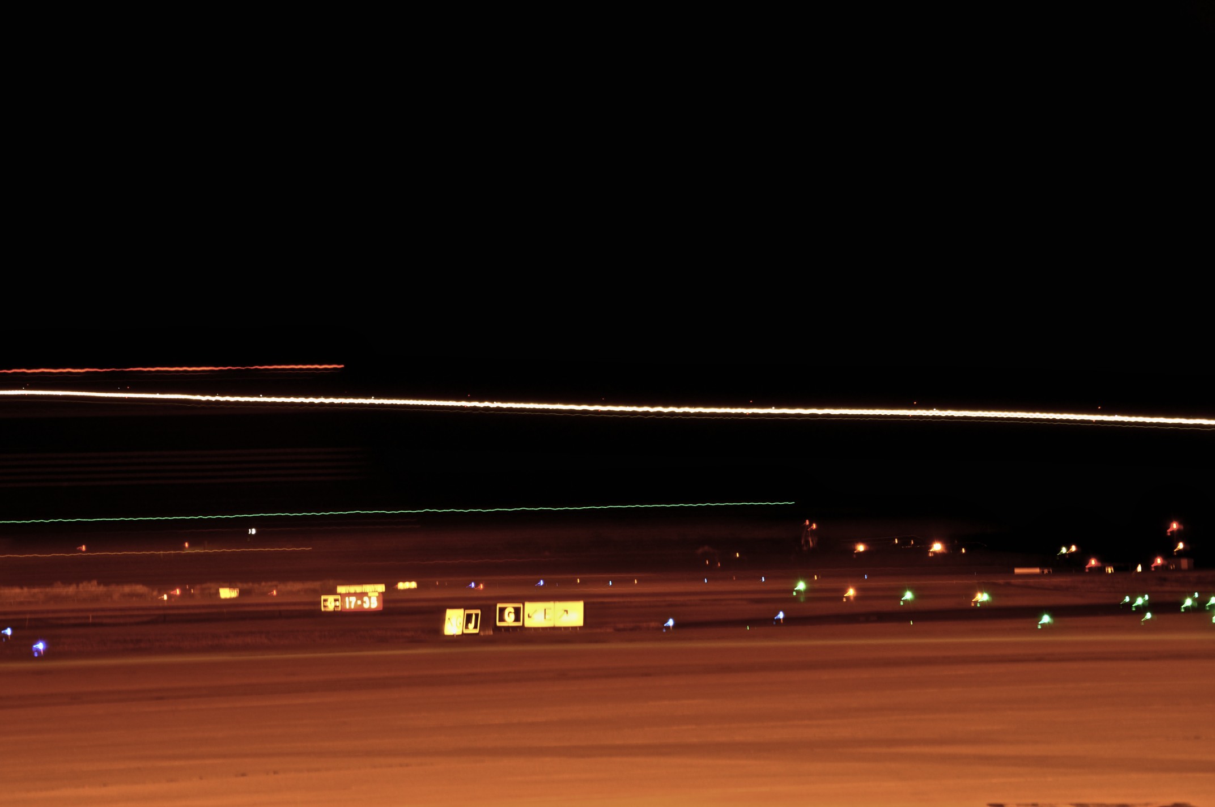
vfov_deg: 7.9
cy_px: 404
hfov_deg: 11.8
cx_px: 608
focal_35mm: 174
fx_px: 5865
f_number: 8
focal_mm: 116
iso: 200
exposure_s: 15
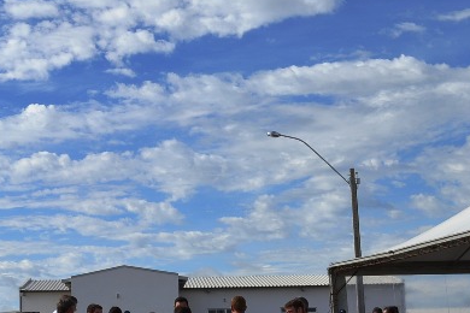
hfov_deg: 24.2
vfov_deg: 17.0
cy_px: 211
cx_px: 0
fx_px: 1044
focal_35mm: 80
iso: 100
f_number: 10
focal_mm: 26
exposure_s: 1/400
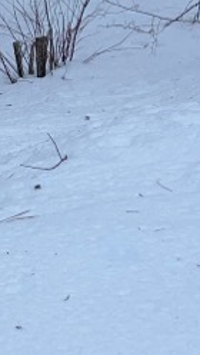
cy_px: 110
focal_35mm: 114
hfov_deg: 9.2
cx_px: -337
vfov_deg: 18.7
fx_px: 1072
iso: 50
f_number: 1.6
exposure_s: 1/751
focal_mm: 5.1
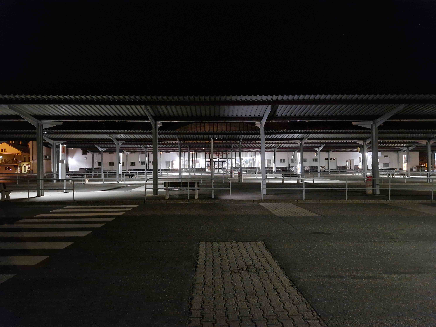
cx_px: 218
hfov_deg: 73.9
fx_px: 290
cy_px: 164
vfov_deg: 58.9
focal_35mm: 23
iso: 1250
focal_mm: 5.4
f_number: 1.8
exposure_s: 1/25
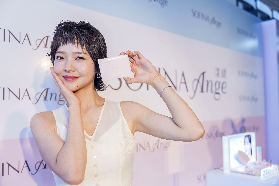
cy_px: 93
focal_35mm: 36
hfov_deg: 53.1
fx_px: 279
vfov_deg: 36.9
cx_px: 140
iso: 100
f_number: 2.8
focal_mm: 36
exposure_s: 1/200
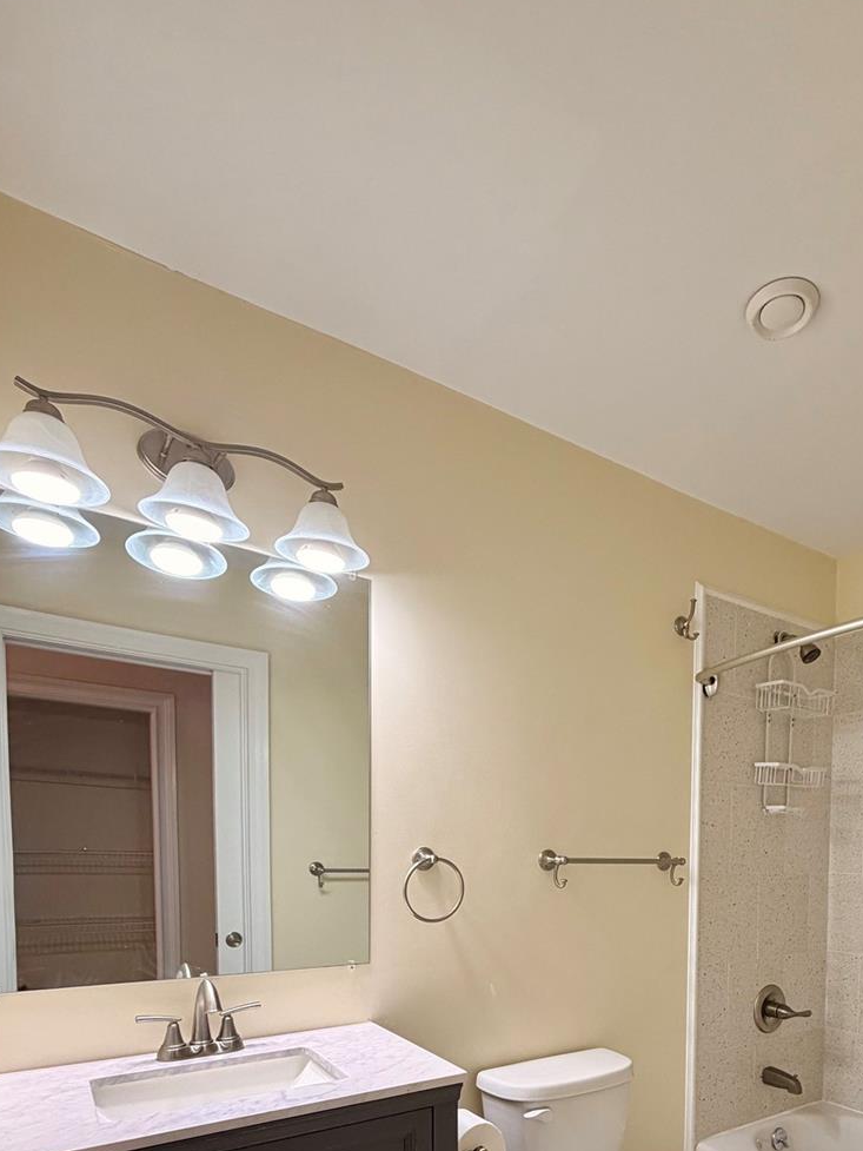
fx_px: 731
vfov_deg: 70.1
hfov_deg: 59.8
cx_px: 567
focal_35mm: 22
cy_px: 894
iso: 200
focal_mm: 2.22
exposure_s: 1/120
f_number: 2.2
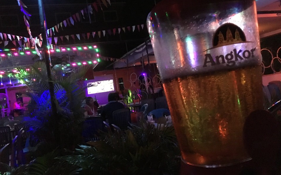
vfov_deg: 40.6
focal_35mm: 31
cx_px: 140
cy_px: 80
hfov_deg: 61.2
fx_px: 237
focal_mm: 4.15
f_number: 2.2
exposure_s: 1/17
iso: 1600
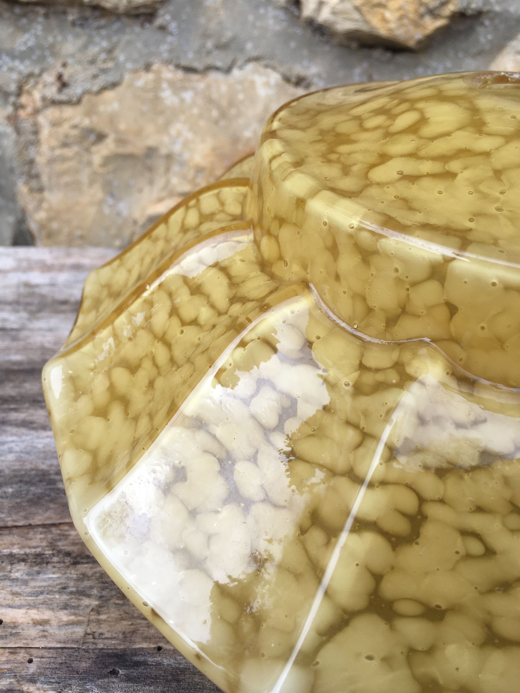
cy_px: 346
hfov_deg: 48.2
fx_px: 581
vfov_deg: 61.7
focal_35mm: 29
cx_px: 260
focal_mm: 4.15
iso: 25
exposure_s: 1/373
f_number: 2.2
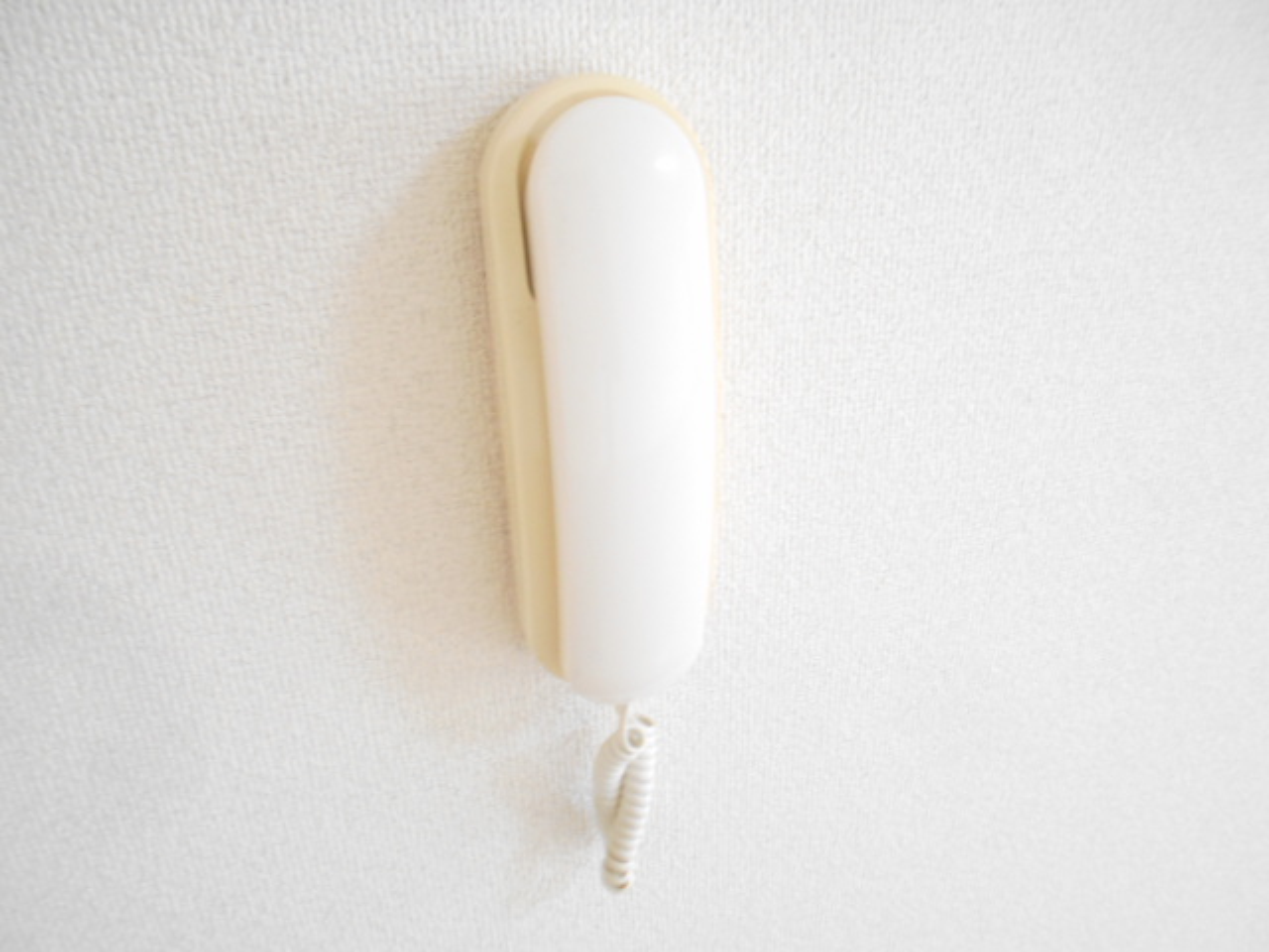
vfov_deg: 53.1
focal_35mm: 26
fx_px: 953
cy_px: 476
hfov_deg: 67.3
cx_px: 634
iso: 400
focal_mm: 4.6
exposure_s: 1/15
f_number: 3.2
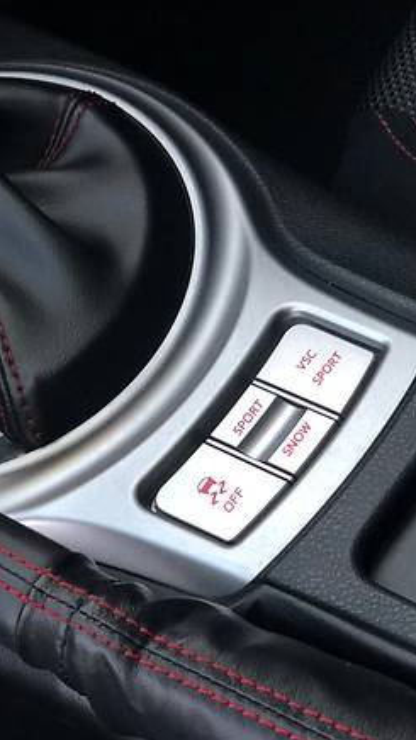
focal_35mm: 104
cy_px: 384
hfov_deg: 11.6
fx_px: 2041
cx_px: 134
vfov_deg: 20.6
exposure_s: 1/33
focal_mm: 6
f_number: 2.4
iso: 125
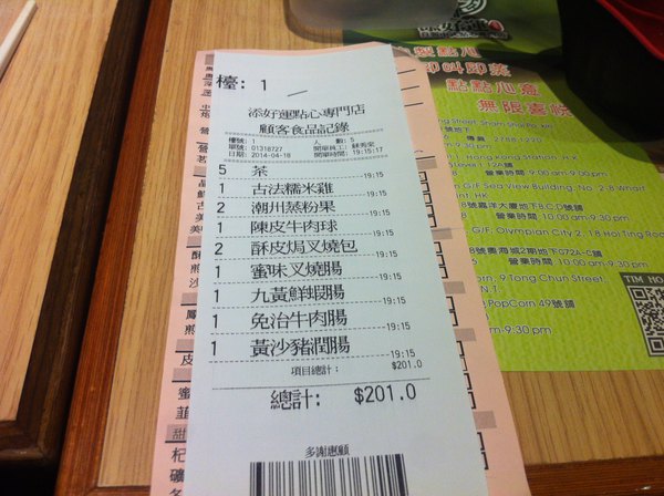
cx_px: 332
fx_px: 670
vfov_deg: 40.6
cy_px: 248
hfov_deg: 52.7
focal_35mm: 35
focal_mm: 3.85
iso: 80
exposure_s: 1/30
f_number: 2.8
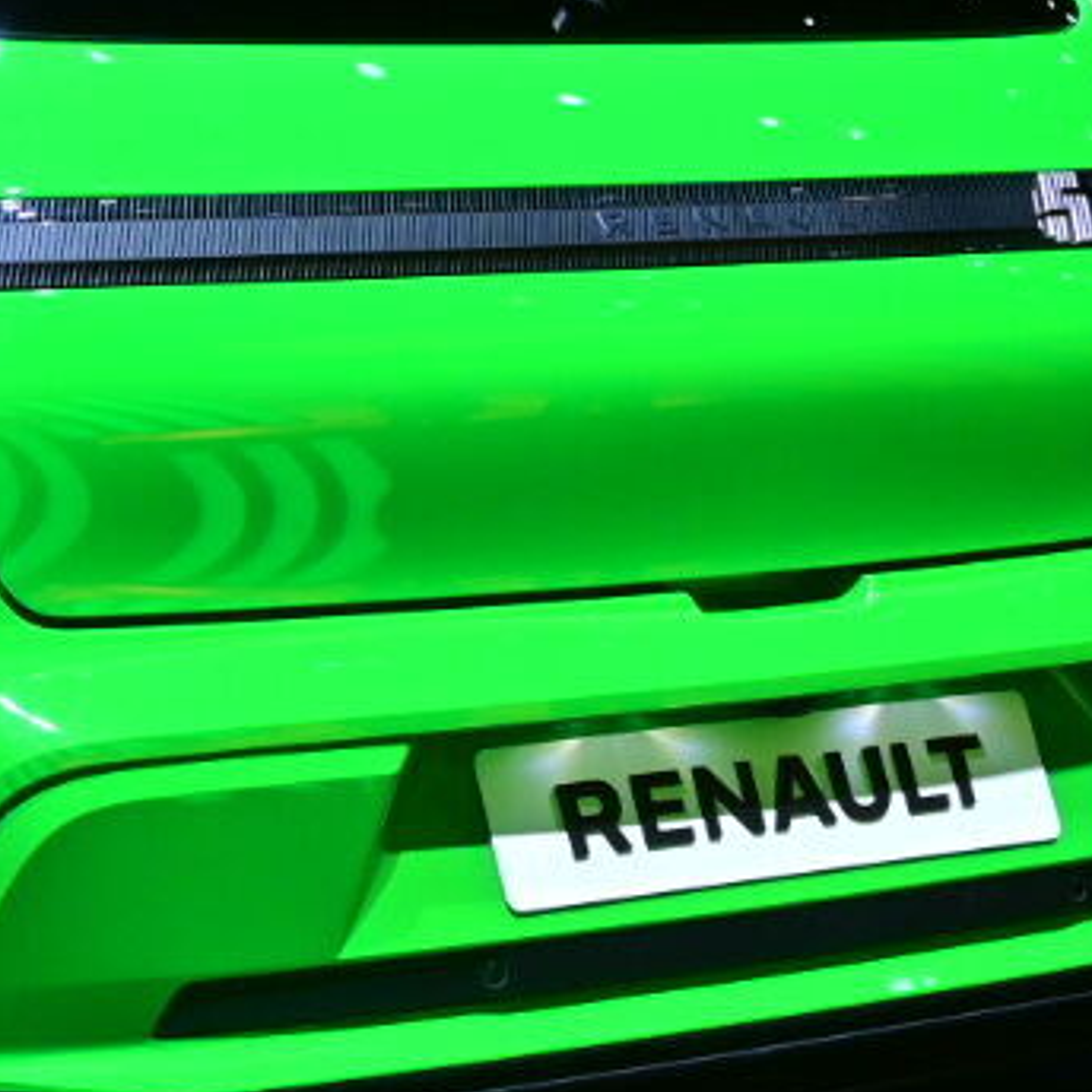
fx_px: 4283
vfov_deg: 14.5
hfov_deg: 13.8
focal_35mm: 120
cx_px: -486
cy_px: 432
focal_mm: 20
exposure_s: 1/200
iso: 800
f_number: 6.3
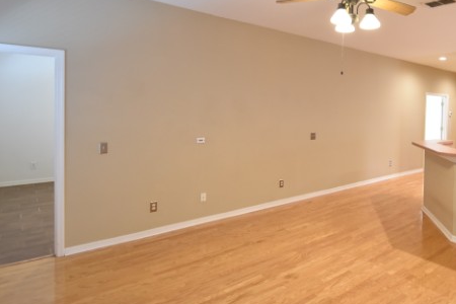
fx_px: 304
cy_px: 116
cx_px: 331
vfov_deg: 52.6
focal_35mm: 24
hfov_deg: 69.8
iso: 800
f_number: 3.5
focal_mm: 10
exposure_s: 1/20
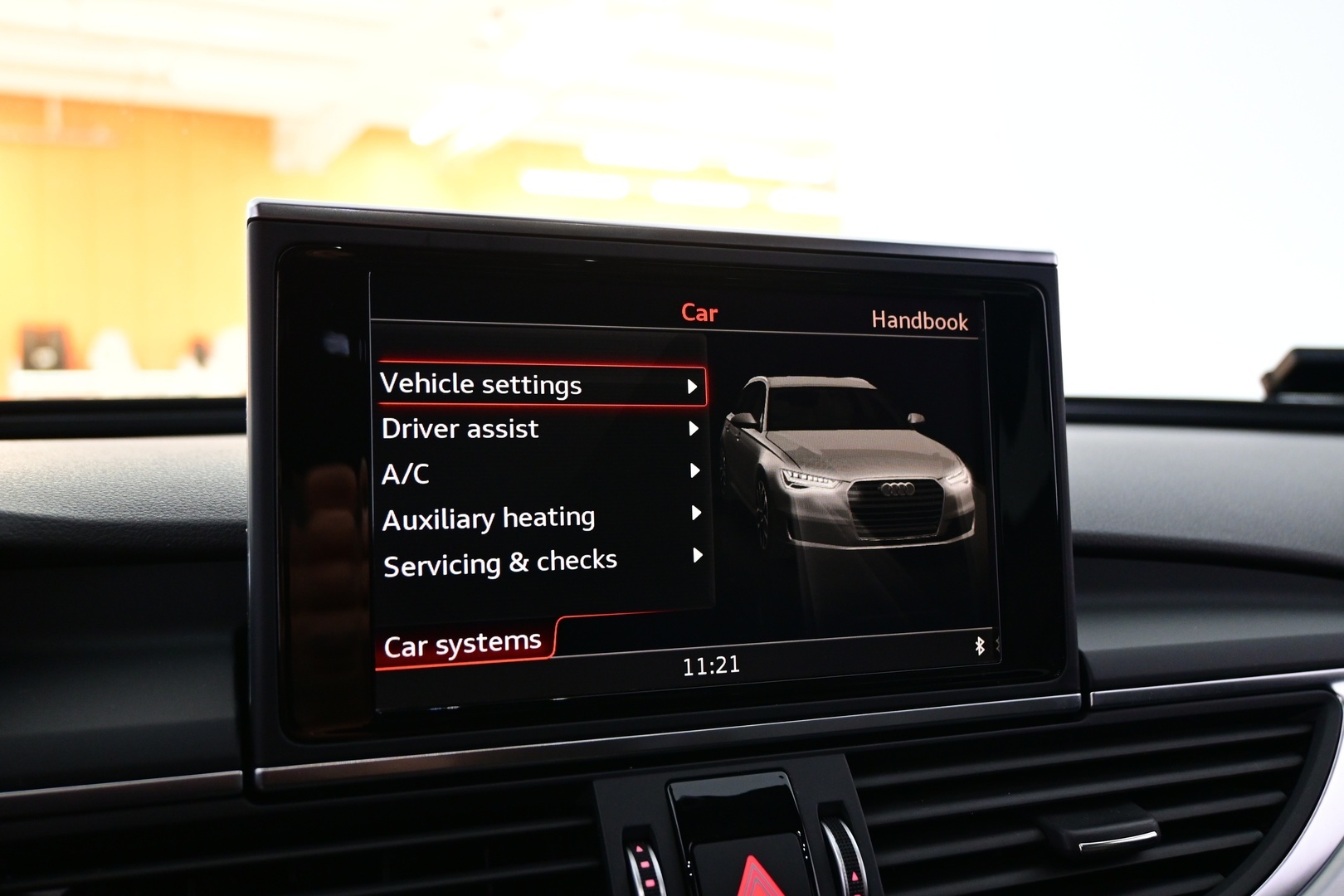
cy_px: 448
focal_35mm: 32
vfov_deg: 40.8
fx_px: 1204
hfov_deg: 58.3
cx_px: 672
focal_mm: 21.5
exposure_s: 1/30
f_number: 4
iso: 1400
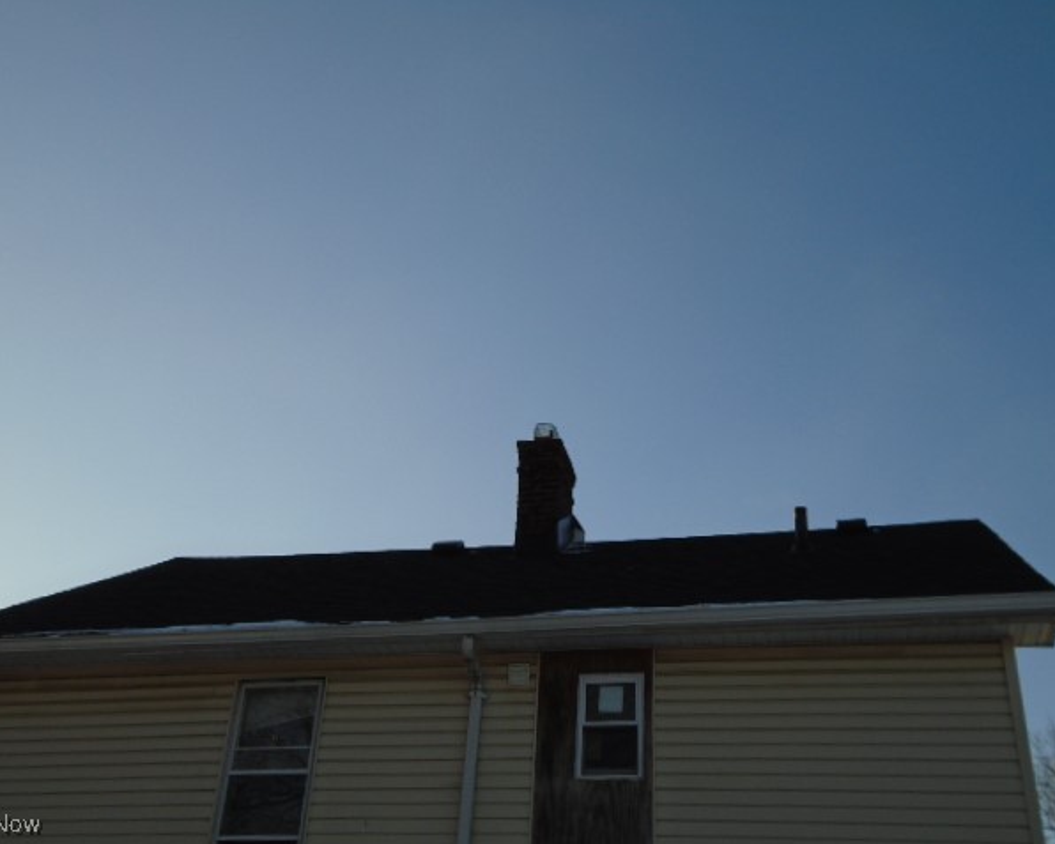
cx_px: 496
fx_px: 1374
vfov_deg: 34.2
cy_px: 423
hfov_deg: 42.0
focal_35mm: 44
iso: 100
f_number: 4.1
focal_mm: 7.4
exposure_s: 1/1000
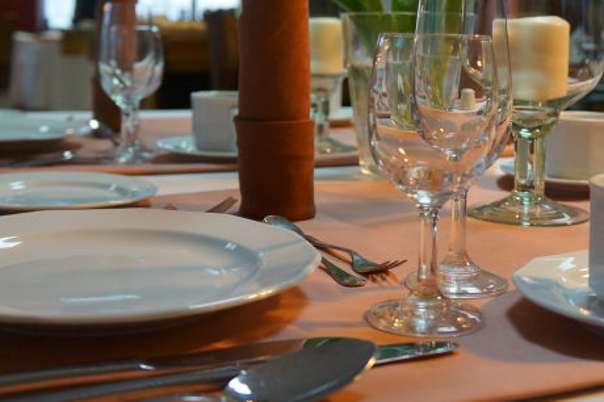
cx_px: 356
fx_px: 905
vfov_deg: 24.7
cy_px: 99
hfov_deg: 36.8
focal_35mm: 54
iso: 1600
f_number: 4
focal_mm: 22
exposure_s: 1/160
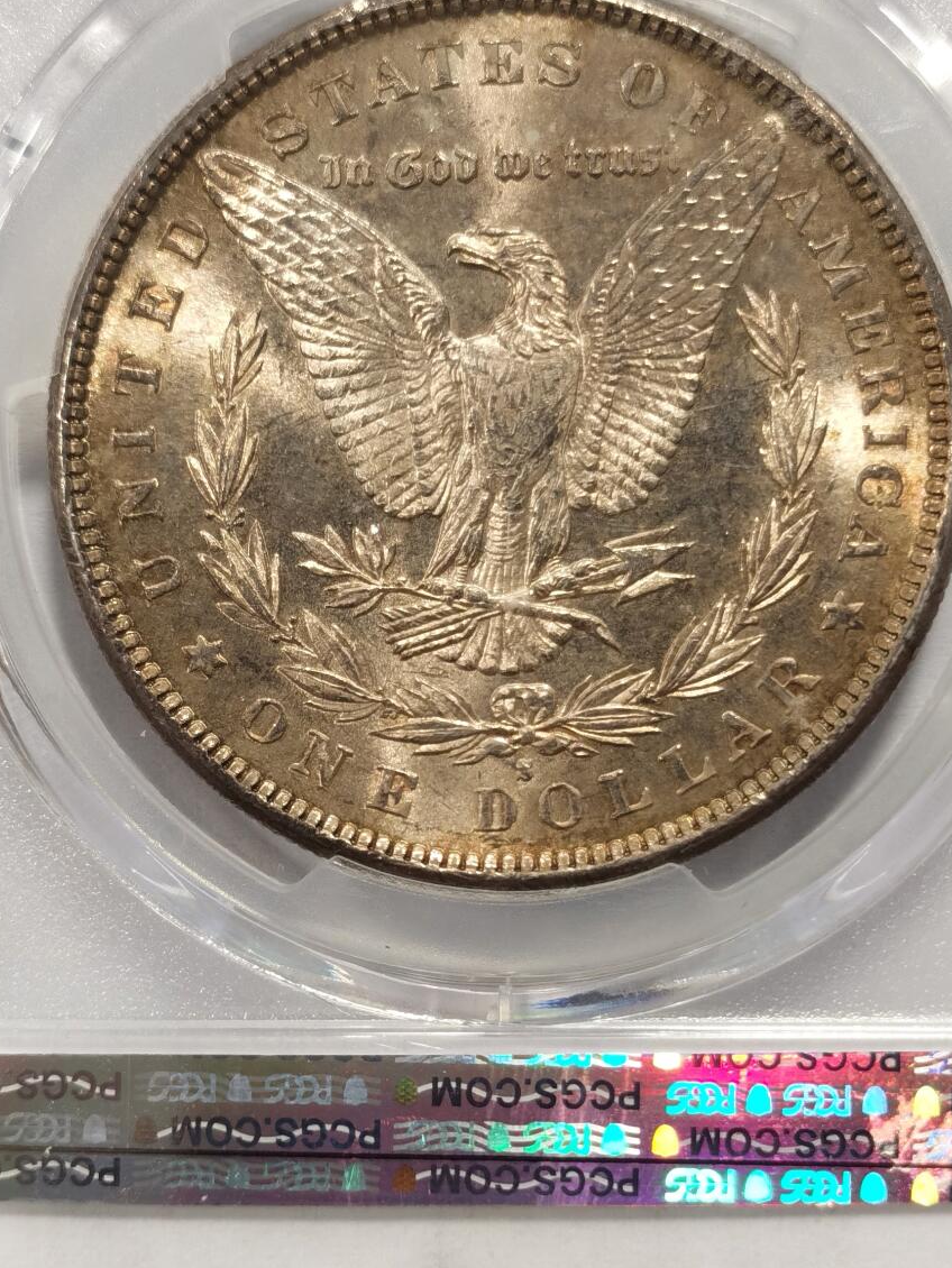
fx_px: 3152
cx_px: 515
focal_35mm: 86
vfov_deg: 22.7
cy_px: 718
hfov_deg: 17.2
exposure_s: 1/100
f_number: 16
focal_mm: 5.56
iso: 100
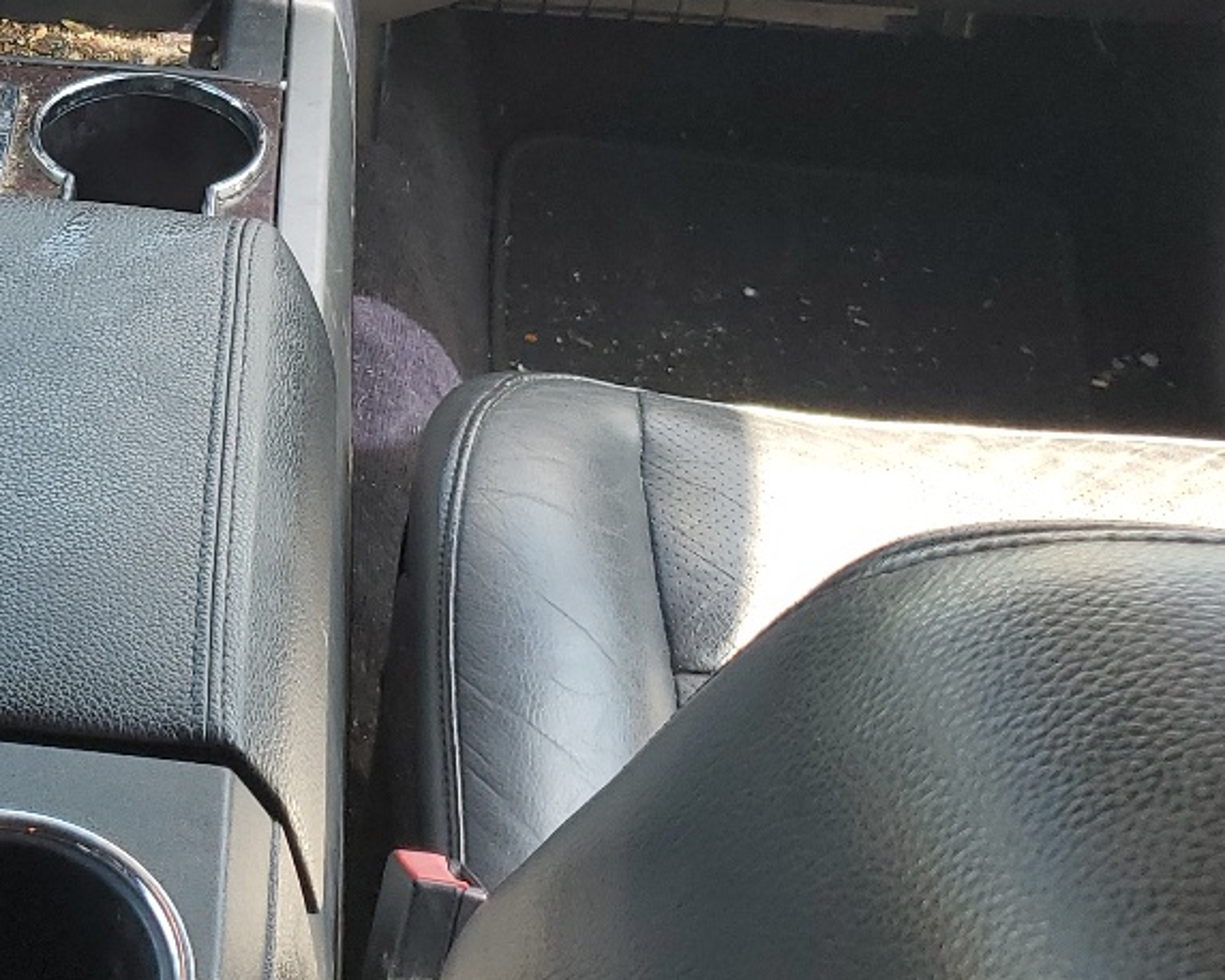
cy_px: 201
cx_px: 0
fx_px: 2575
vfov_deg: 21.3
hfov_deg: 25.4
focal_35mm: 71
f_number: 1.5
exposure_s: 1/120
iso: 50
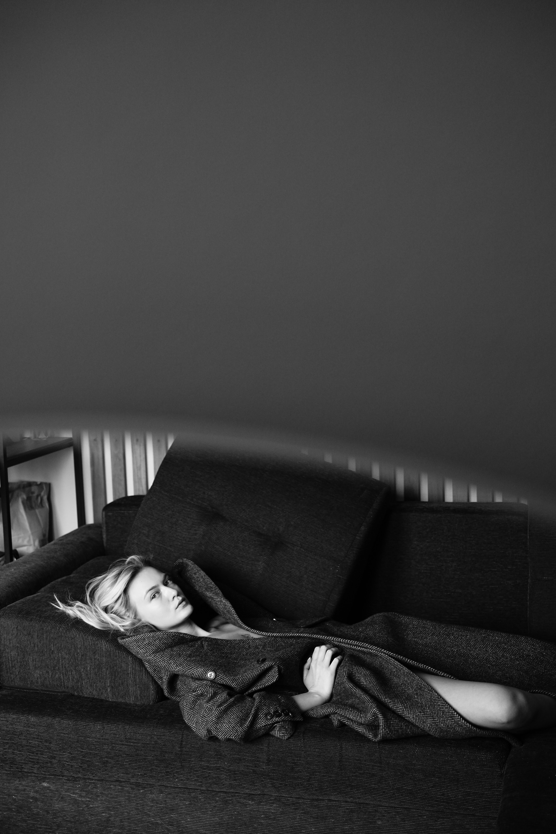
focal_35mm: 50
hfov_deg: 27.0
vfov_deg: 39.6
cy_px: 417
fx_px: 1158
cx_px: 278
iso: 1250
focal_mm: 50
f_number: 2.8
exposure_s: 1/100
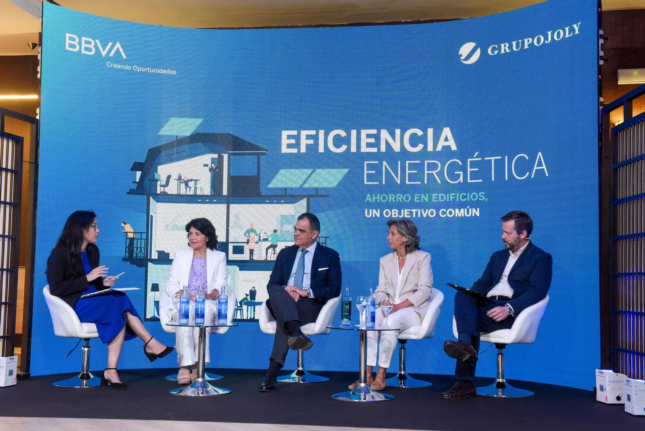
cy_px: 216
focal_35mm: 45
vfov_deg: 29.9
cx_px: 322
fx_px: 806
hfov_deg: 43.6
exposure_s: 1/60
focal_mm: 45
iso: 3200
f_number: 7.1
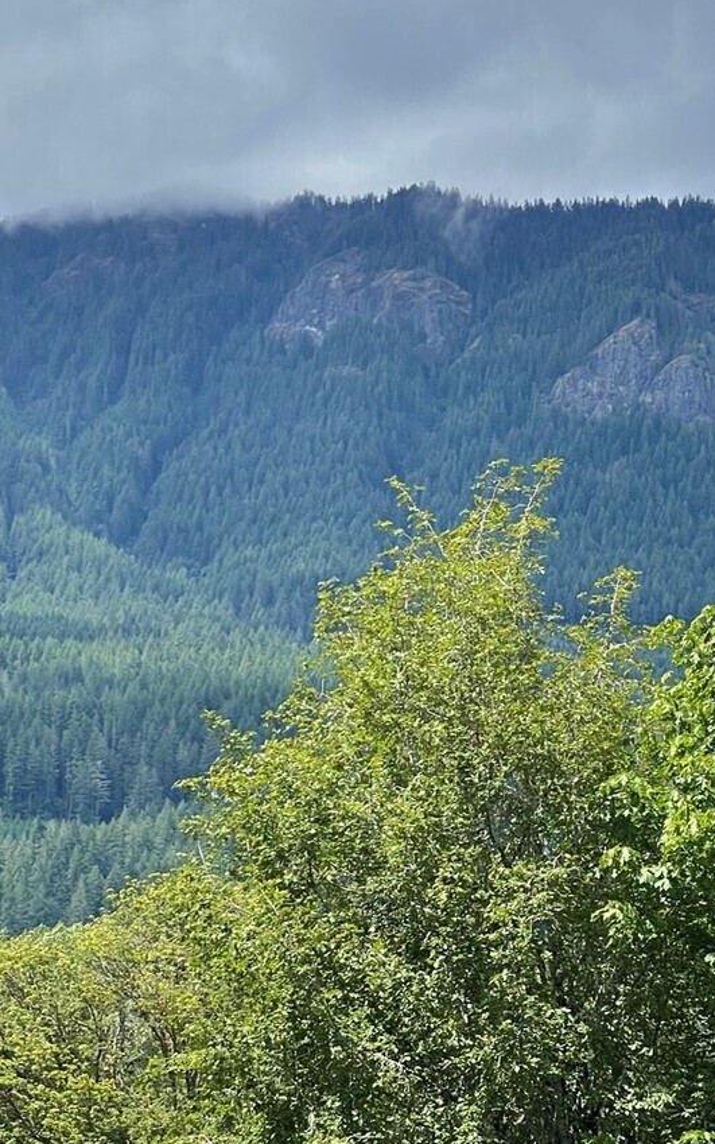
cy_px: 524
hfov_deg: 11.4
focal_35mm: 115
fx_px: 3584
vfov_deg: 18.1
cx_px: 167
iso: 20
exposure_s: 1/1143
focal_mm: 7.5
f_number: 2.2
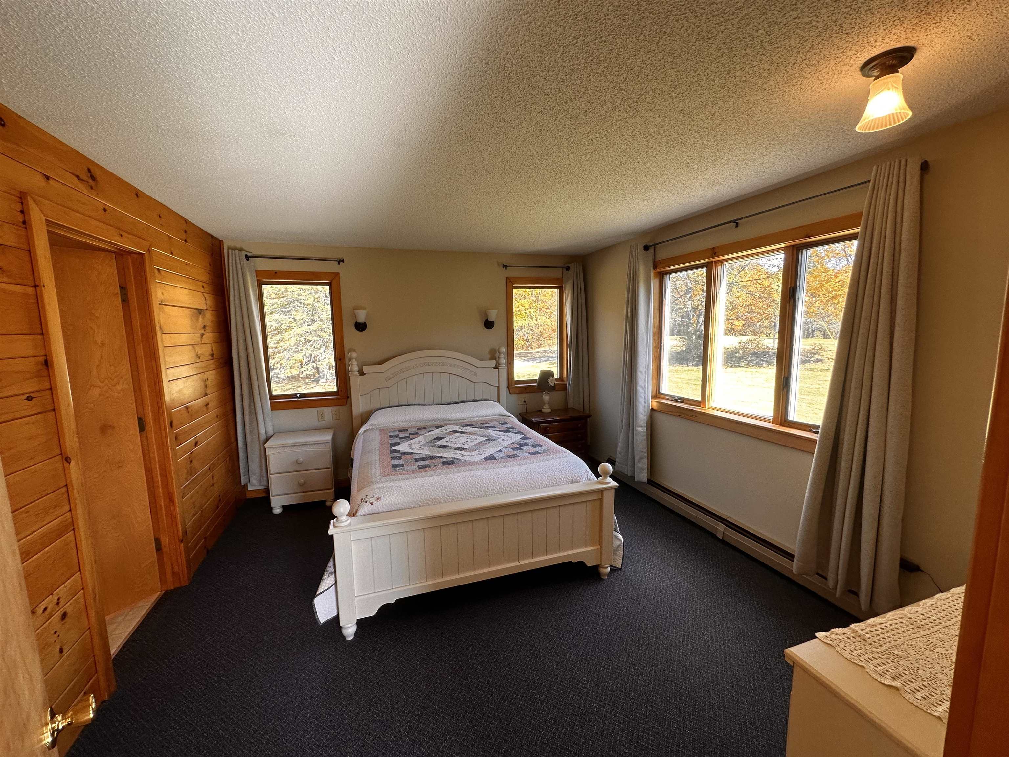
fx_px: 408
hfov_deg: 102.1
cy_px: 378
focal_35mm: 14
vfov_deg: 85.7
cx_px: 504
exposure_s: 1/120
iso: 100
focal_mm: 2.22
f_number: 2.2
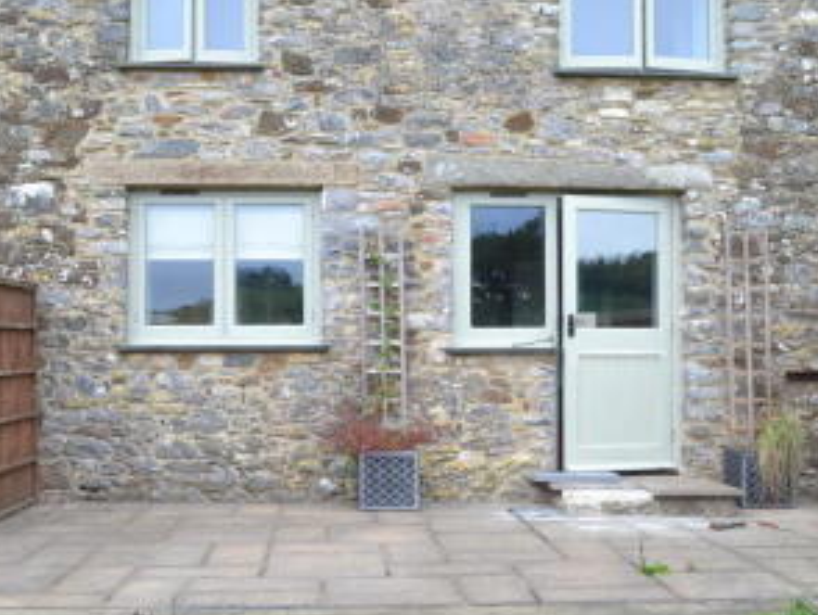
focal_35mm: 42
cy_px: 372
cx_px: 417
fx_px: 993
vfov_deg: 34.3
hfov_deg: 44.8
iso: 140
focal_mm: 18
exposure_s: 1/60
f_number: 5.6
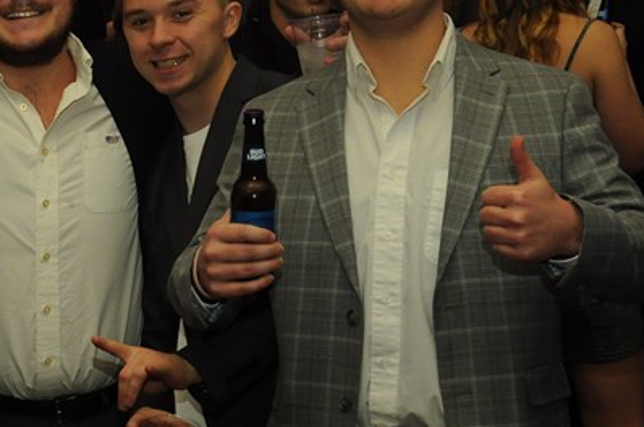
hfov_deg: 21.0
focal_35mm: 94
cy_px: 252
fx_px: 1683
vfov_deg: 14.5
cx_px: 8
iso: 800
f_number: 4
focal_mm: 25
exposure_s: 1/60
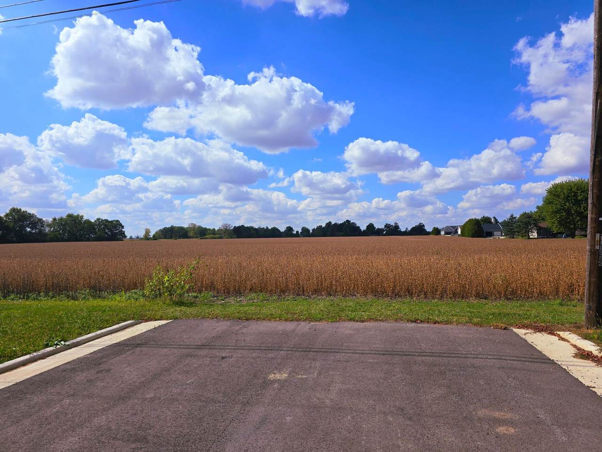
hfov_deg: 73.9
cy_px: 226
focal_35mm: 23
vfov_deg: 58.9
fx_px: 400
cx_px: 301
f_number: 1.7
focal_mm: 6.3
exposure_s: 1/1429
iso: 12
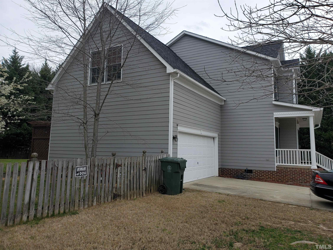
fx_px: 250
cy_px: 125
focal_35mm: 26
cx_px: 166
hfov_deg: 67.3
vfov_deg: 53.1
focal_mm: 4.3
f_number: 2.4
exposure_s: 1/417
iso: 50
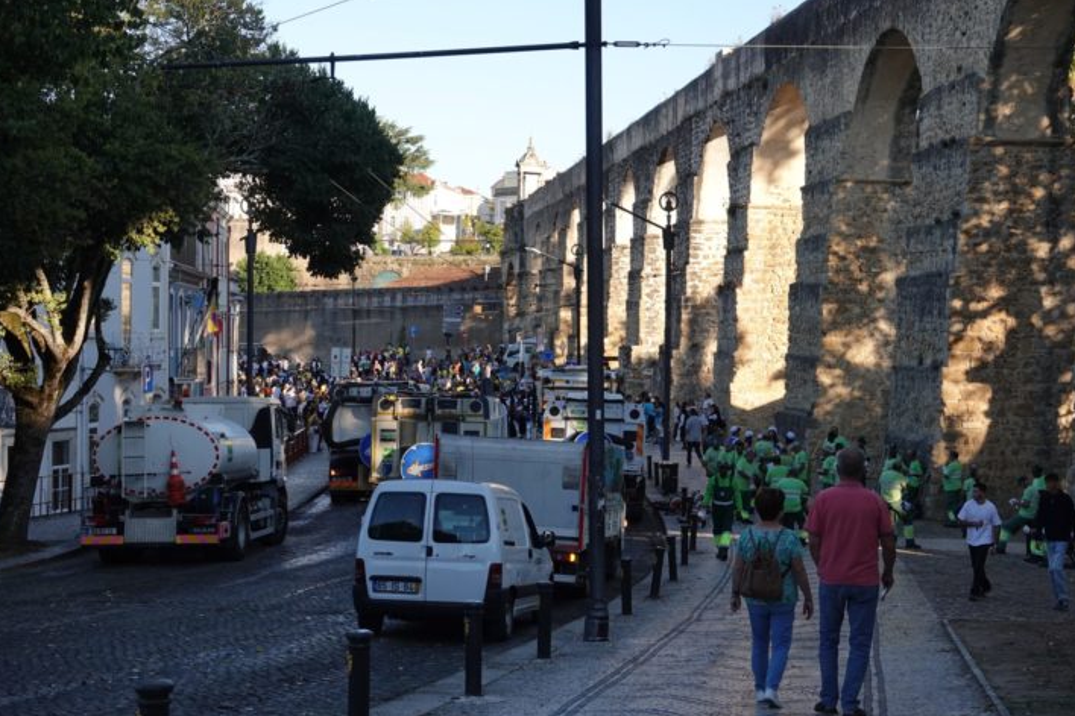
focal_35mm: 62
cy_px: 355
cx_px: 536
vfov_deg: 21.9
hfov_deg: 32.4
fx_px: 1851
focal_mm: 22.19
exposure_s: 1/400
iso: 100
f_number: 3.5
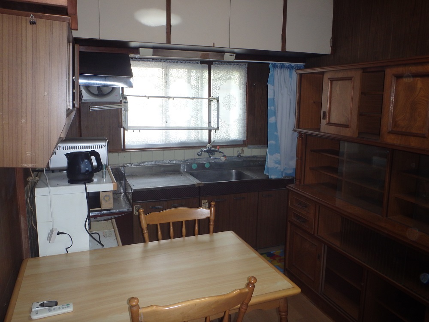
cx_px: 214
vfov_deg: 49.7
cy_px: 161
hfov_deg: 63.4
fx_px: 347
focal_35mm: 28
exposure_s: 1/50
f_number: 3.9
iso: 200
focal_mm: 5
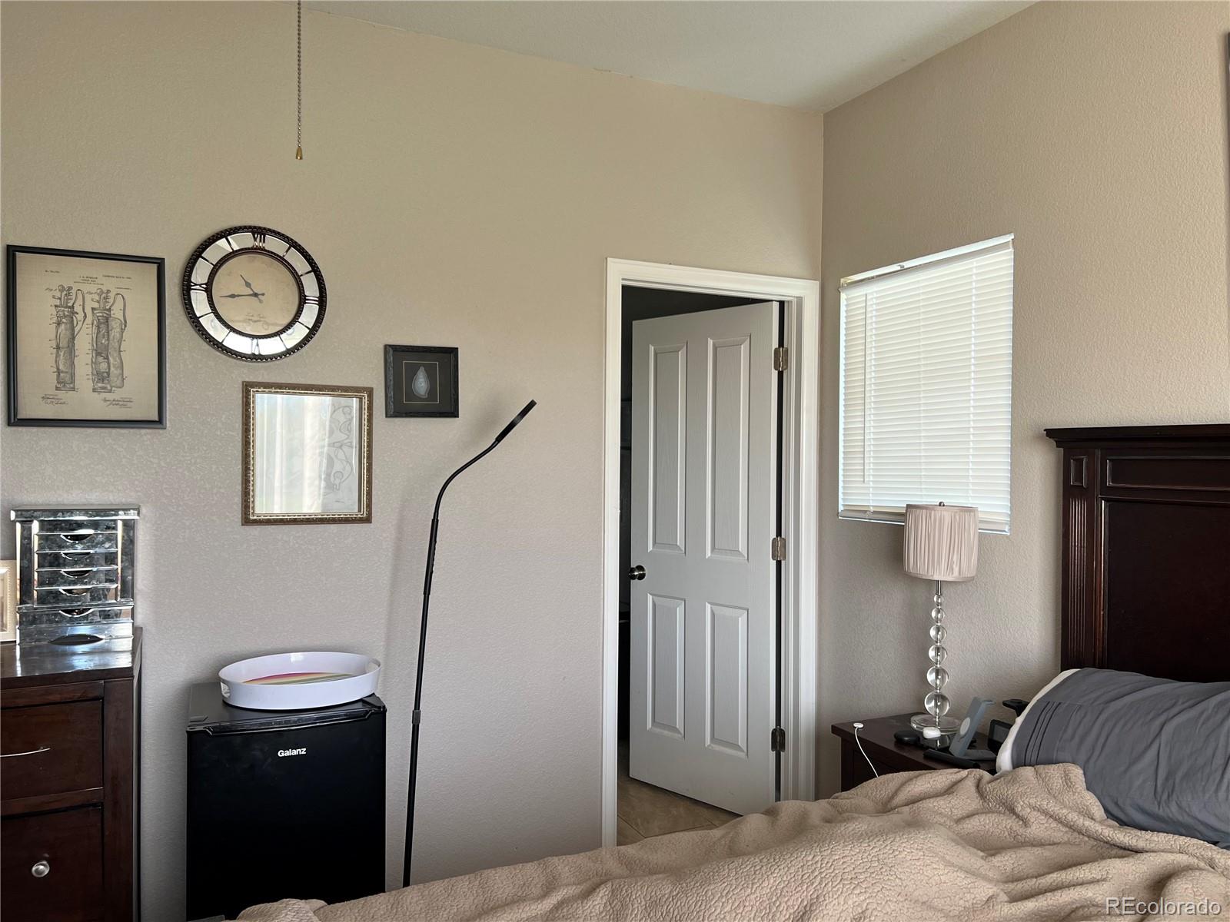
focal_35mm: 26
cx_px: 615
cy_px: 461
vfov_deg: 53.1
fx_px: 924
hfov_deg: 67.3
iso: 64
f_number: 1.5
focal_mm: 5.7
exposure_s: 1/121
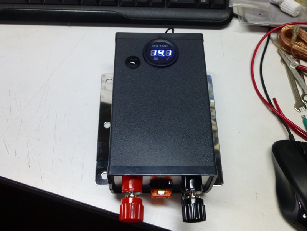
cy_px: 116
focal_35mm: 36
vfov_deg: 39.7
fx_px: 319
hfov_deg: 51.4
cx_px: 154
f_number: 3.6
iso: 400
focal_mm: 6.5
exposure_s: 1/40
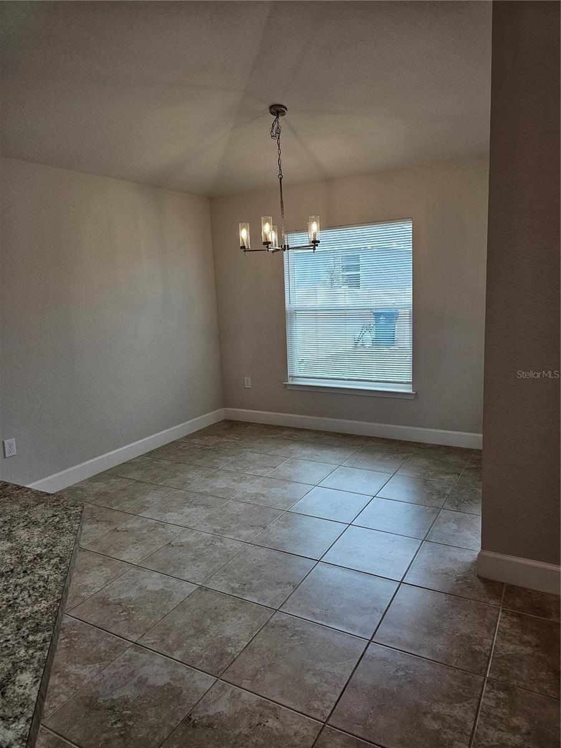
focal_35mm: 23
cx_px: 280
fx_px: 497
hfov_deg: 58.9
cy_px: 374
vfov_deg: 73.9
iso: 50
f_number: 1.7
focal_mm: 6.3
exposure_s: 1/120
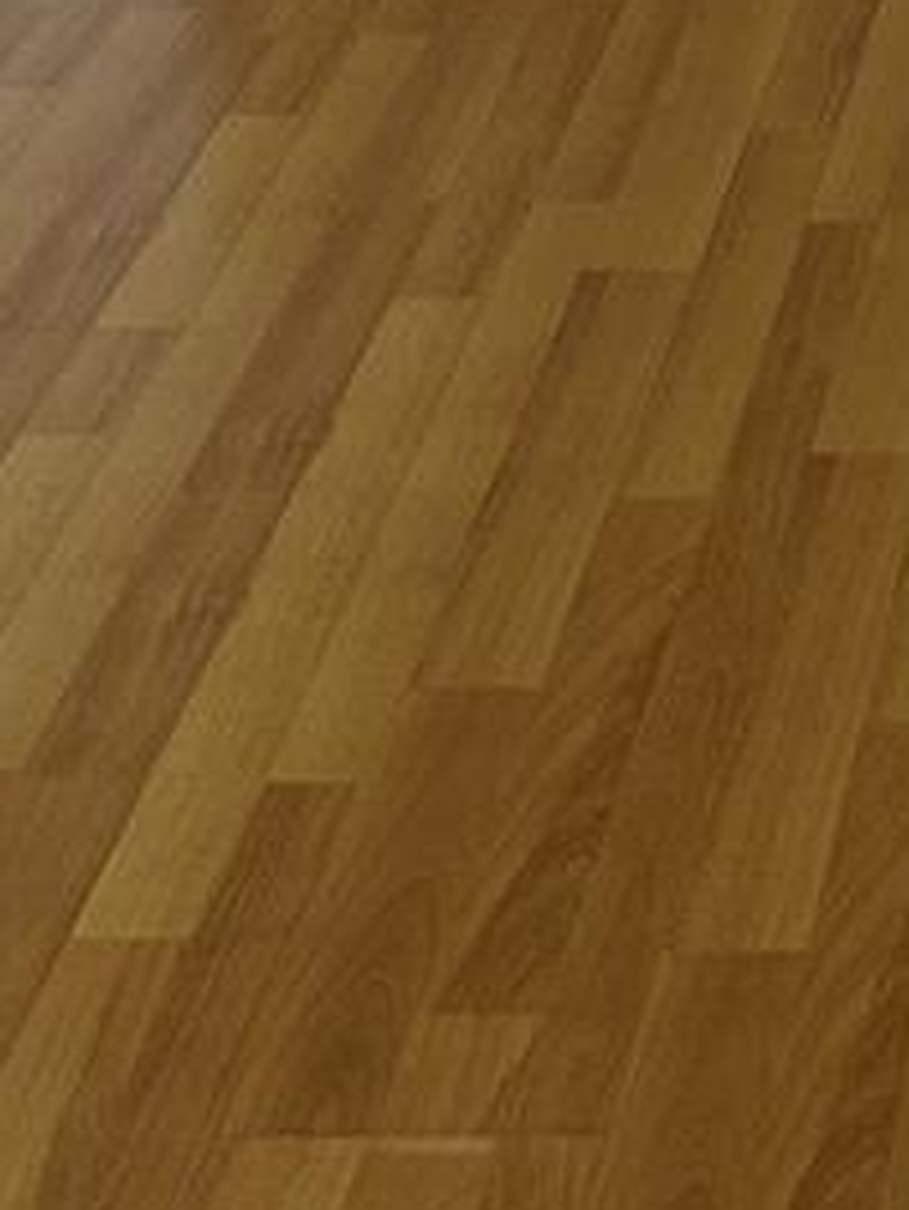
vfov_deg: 15.7
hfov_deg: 12.8
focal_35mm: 107
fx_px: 3743
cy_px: -958
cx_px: 1548
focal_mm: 6.86
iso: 200
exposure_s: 1/120
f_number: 1.78
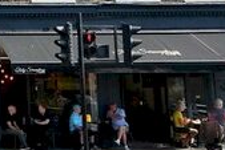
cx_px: -104
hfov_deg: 20.3
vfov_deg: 15.5
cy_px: 11
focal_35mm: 87
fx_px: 544
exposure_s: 1/320
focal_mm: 14
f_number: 10
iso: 400
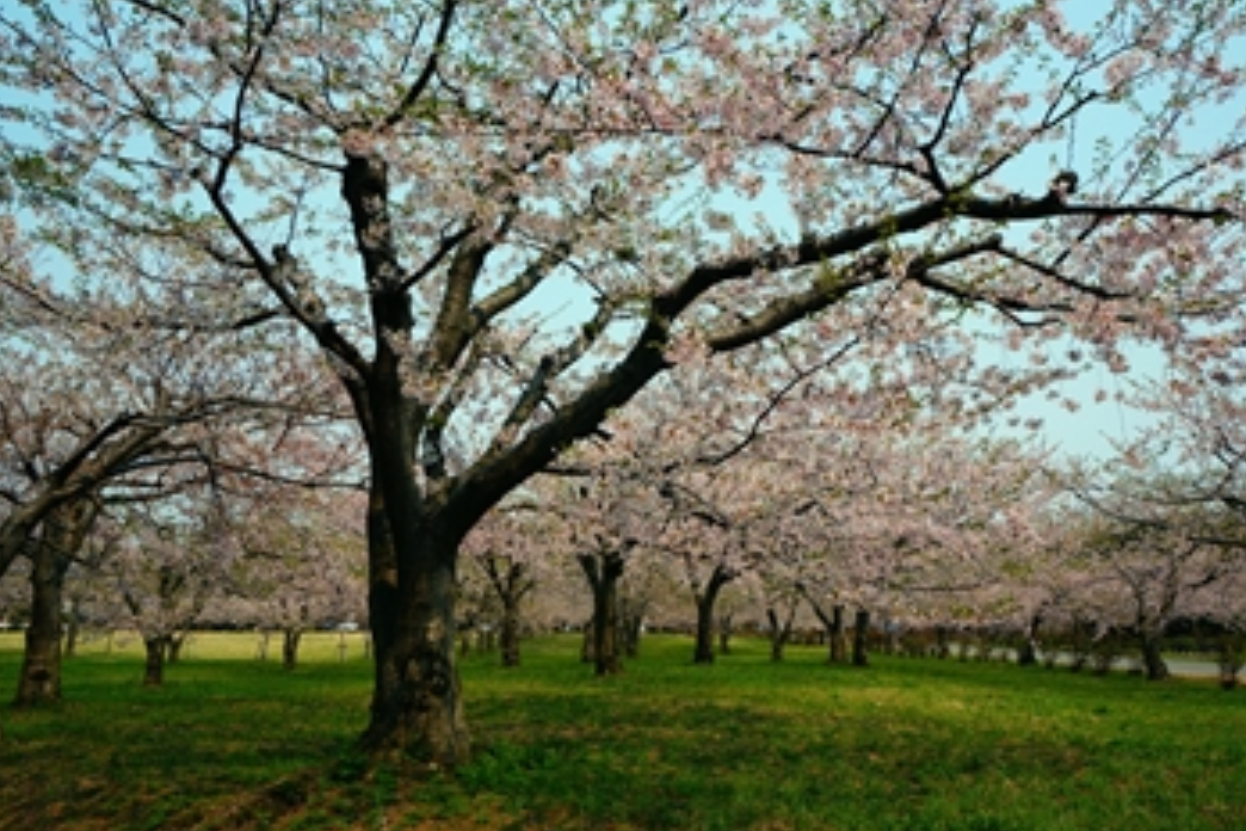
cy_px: 441
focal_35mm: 31
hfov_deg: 60.2
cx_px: 662
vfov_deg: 42.3
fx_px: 1073
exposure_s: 1/250
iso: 100
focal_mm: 18
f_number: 9
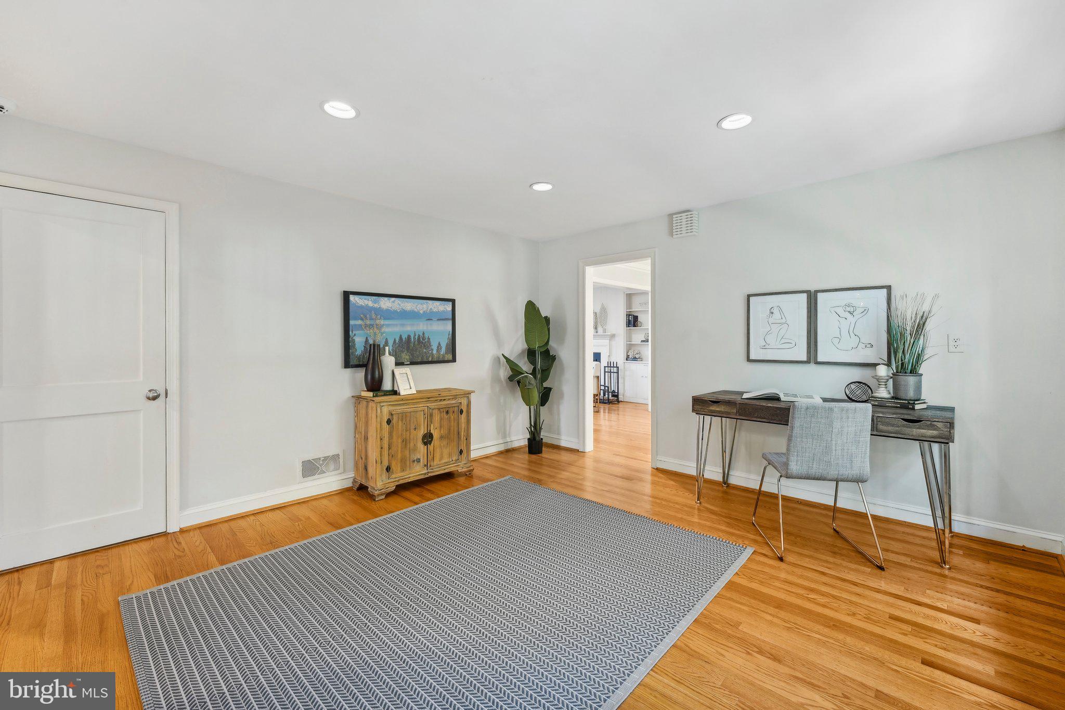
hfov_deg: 104.3
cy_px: 355
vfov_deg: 81.2
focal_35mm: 14
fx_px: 414
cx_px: 532
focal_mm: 14
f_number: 8
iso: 500
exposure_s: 1/4
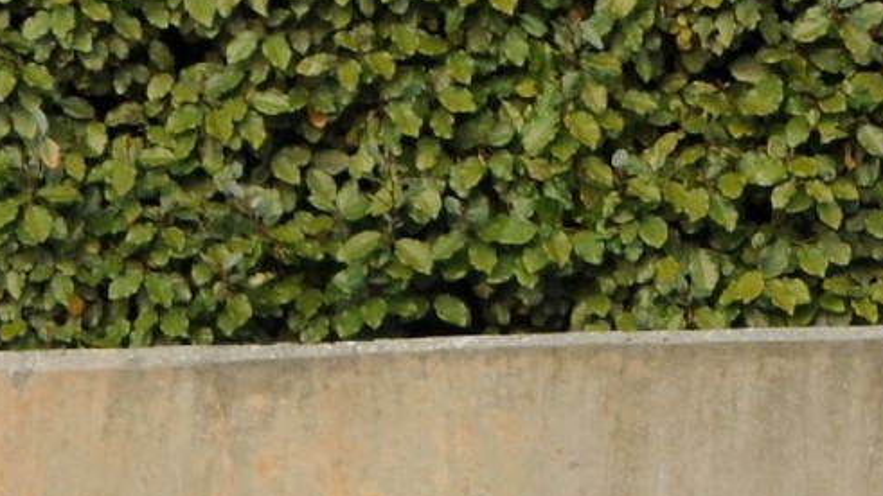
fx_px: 12712
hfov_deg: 3.9
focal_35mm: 543
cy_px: 1266
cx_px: -727
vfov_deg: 2.2
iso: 200
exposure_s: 1/60
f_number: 8
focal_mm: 68
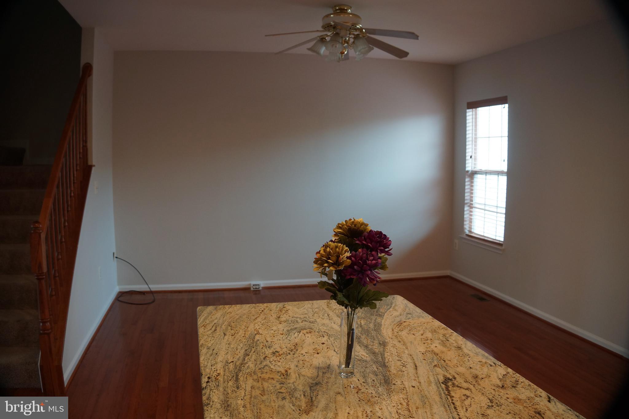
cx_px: 314
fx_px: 472
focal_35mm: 27
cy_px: 210
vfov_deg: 47.9
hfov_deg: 67.4
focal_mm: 18
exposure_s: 1/60
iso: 400
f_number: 4
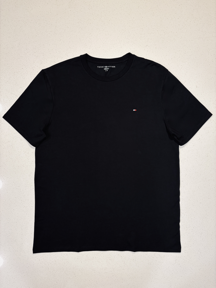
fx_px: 216
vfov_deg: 67.3
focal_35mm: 26
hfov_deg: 53.1
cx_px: 108
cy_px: 144
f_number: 1.6
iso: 125
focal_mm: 5.96
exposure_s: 1/60
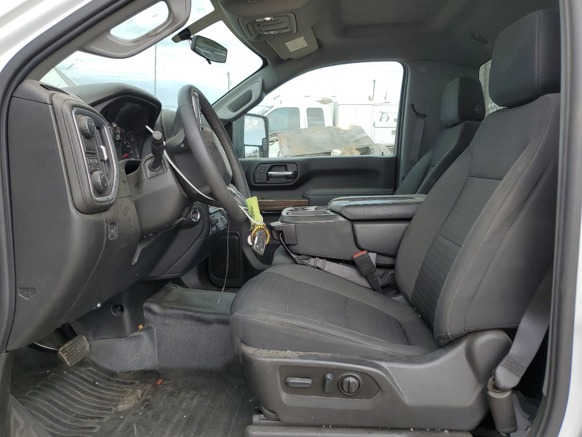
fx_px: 437
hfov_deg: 67.3
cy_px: 218
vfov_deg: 53.1
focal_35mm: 26
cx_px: 291
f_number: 1.5
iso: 50
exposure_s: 1/769
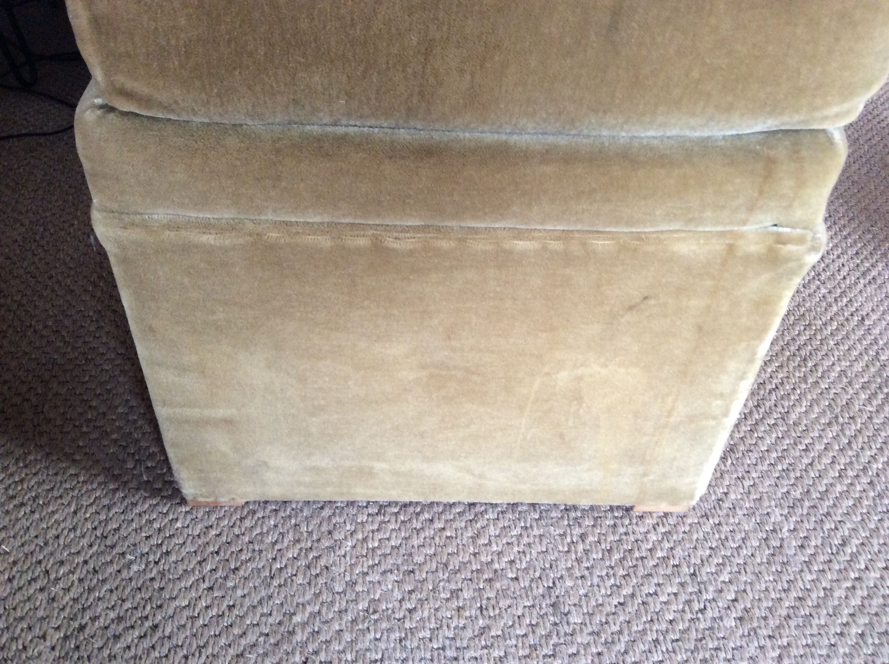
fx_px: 821
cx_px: 444
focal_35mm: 32
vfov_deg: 44.1
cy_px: 332
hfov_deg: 56.9
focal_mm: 3.3
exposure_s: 1/25
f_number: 2.4
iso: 160
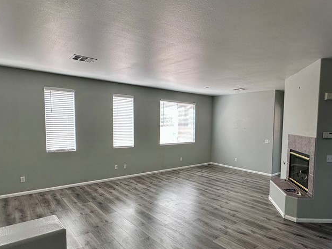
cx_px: 208
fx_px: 221
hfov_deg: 72.7
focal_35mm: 23
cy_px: 140
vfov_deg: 58.7
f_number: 2.2
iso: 125
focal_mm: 2.22
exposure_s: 1/99
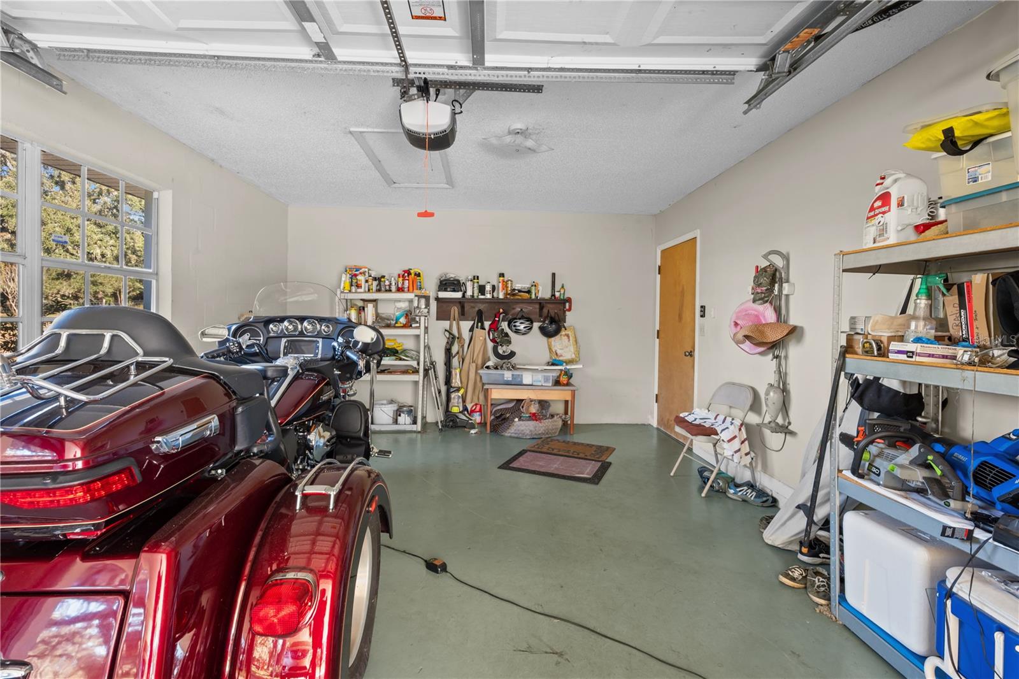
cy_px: 340
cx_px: 510
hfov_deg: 96.7
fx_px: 453
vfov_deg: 73.7
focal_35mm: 16
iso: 1000
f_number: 10
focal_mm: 16
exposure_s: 1/3
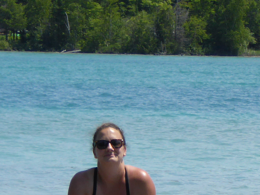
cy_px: 318
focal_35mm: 464
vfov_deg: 3.2
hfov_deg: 4.3
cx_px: 215
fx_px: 3485
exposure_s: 1/500
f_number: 5.1
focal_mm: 20.6
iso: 100
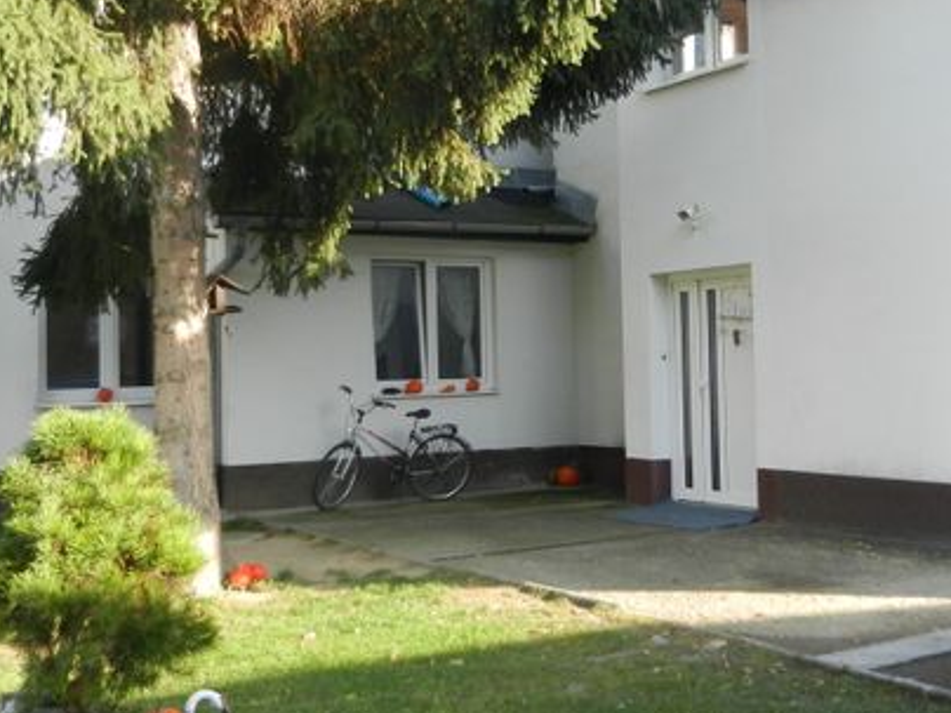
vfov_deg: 30.8
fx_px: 1291
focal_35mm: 47
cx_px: 607
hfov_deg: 40.1
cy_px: 308
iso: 160
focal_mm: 4.5
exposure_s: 1/200
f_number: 3.5
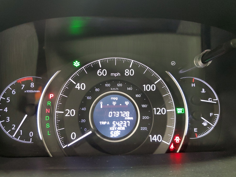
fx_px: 198
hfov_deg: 61.6
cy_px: 98
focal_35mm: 29
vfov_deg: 48.2
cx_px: 113
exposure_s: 1/20
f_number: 1.5
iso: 289
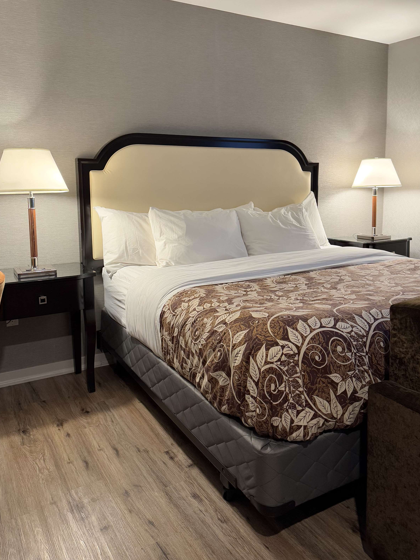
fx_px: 469
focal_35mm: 29
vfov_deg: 61.3
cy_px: 236
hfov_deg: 48.2
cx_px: 230
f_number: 1.78
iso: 250
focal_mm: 6.76
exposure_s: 1/60
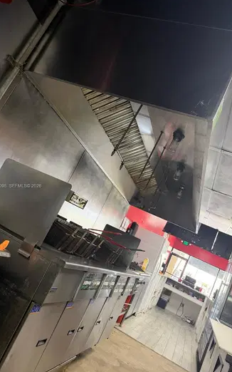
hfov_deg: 47.5
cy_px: 186
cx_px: 125
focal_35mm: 26
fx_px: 263
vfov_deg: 70.4
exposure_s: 1/60
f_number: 1.78
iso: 250
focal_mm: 6.76
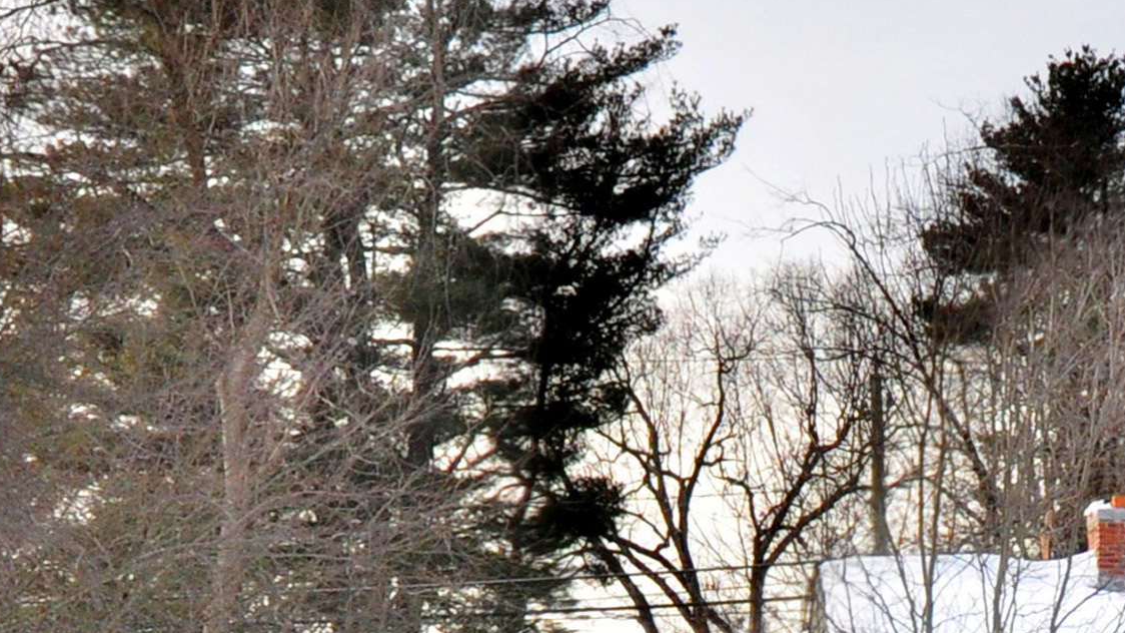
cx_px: 1374
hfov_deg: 23.7
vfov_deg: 14.5
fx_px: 2416
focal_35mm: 81
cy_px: 750
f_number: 11
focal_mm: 20
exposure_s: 1/200
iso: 640
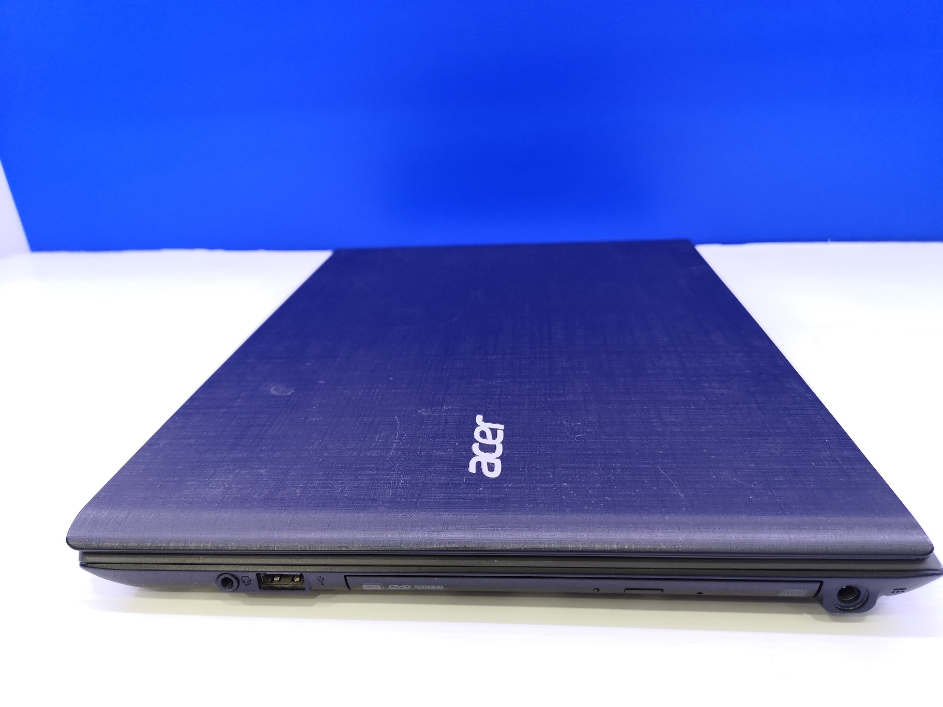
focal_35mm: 27
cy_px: 354
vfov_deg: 51.4
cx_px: 472
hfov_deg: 65.3
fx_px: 736
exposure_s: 1/50
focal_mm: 3.95
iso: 200
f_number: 1.8
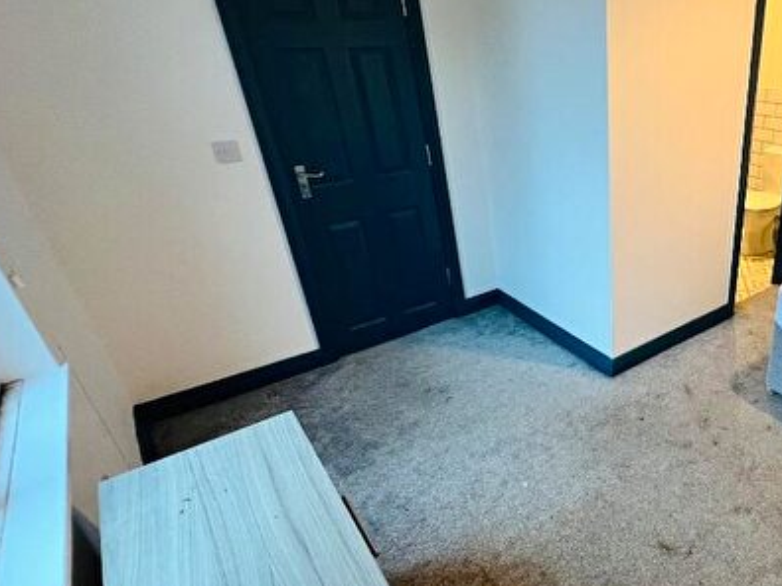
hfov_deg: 66.6
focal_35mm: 23
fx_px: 520
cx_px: 634
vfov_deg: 58.8
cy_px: 313
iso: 320
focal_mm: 1.57
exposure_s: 1/50
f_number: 1.8
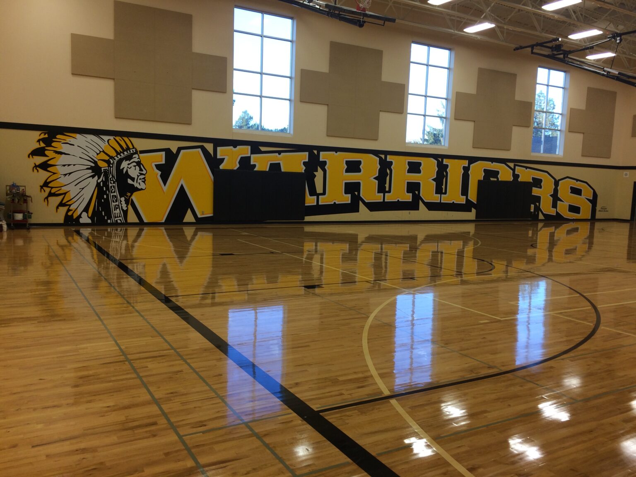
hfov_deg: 61.7
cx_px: 318
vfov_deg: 48.2
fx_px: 533
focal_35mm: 29
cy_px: 238
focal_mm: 4.15
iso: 40
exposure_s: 1/60
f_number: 2.2
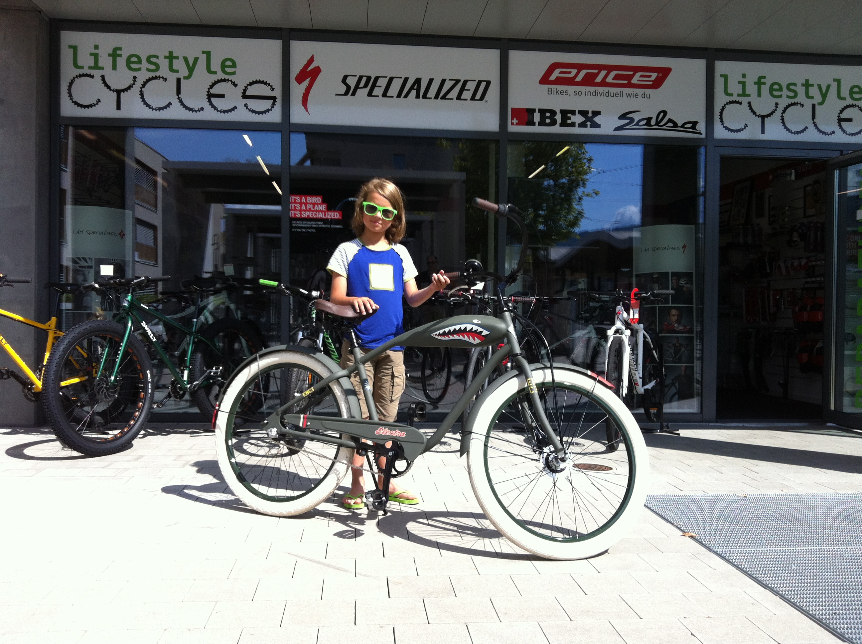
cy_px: 322
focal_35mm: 35
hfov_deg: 52.7
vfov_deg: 40.6
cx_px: 431
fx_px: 870
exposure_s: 1/914
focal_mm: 3.85
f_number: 2.8
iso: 80
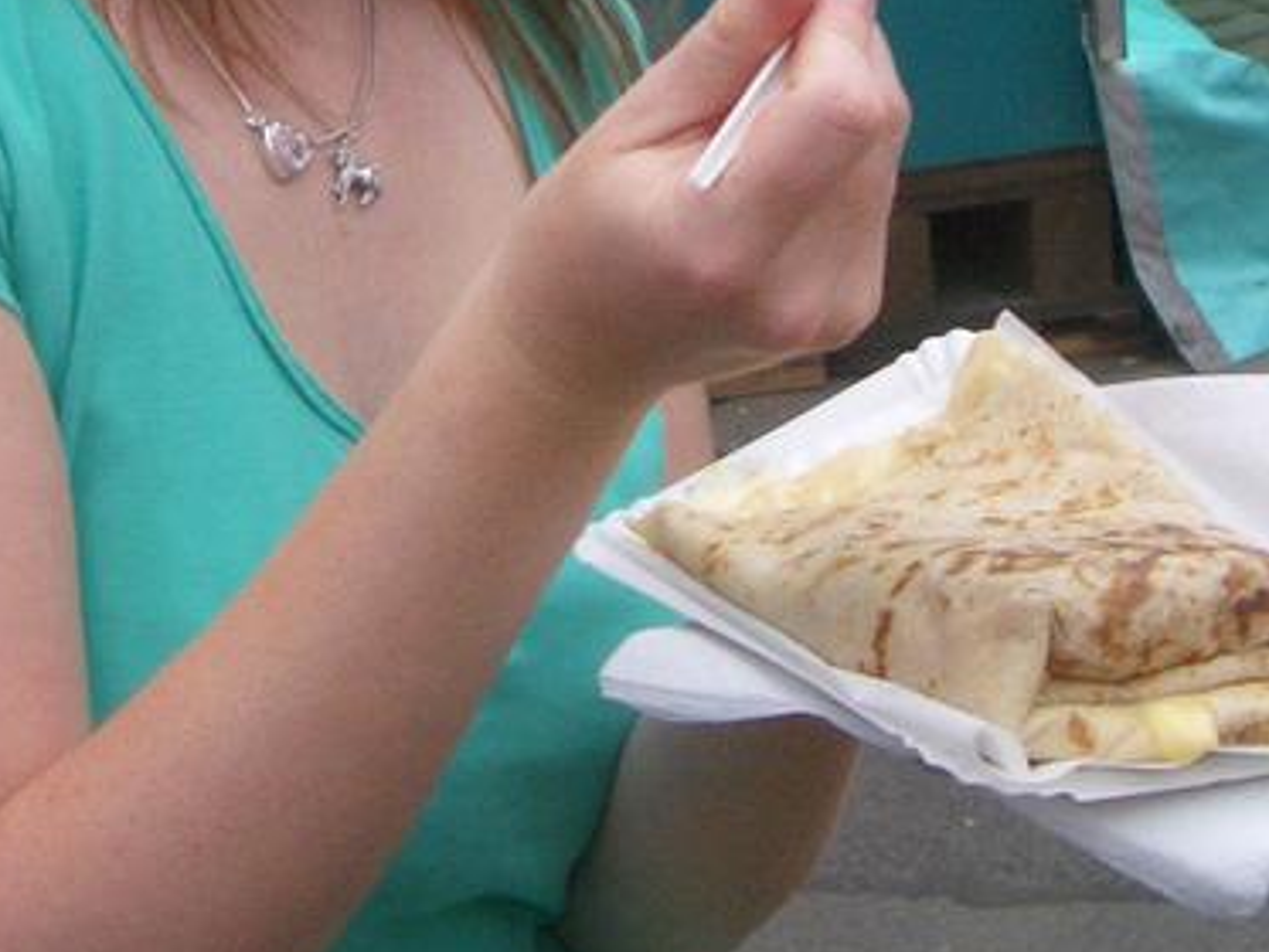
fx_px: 3520
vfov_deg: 15.0
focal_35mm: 96
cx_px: 510
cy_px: -95
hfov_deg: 20.4
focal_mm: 5.8
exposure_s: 1/80
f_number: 2.6
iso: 100
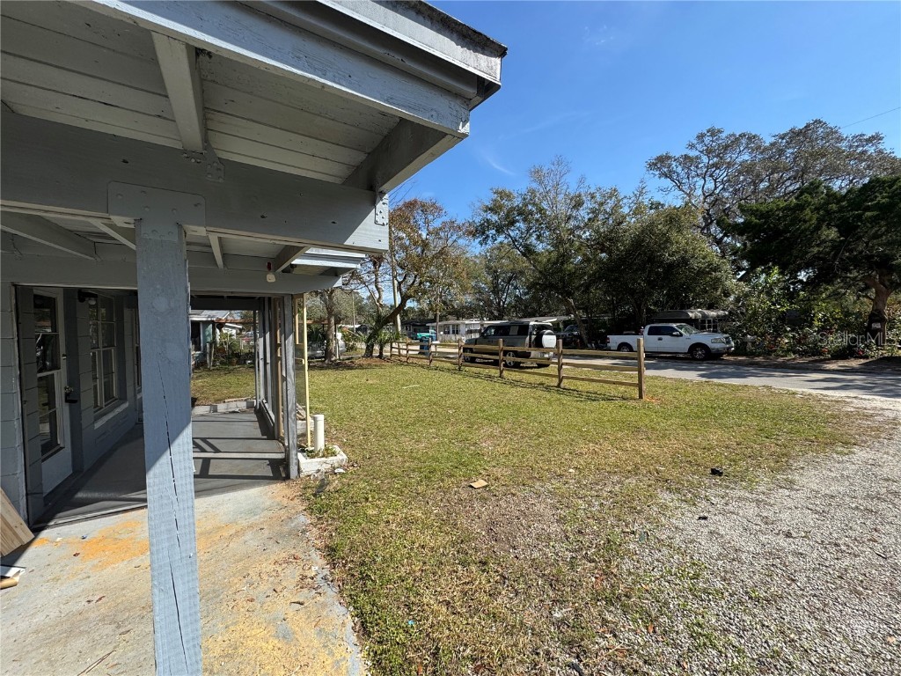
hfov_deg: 102.1
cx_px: 450
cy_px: 338
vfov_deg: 85.7
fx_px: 364
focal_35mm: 14
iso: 40
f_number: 2.2
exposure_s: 1/1078
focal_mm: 2.22
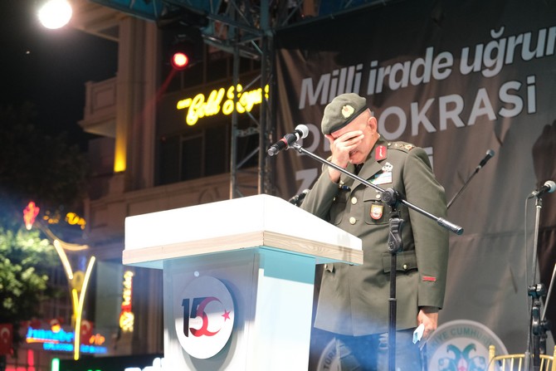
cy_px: 186
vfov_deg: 16.5
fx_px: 1282
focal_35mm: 83
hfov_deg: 24.5
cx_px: 278
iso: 3200
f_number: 4
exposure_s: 1/80
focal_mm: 55
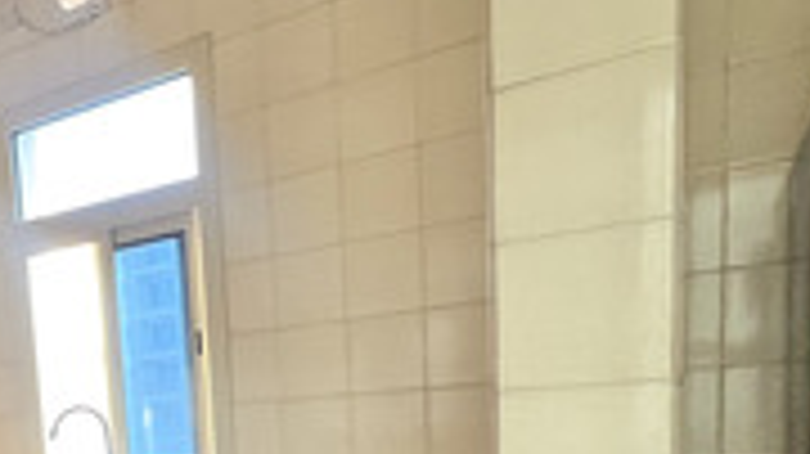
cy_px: 515
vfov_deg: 29.2
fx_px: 773
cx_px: 92
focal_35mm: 36
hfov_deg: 49.7
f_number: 1.8
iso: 320
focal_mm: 1.57
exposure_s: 1/50
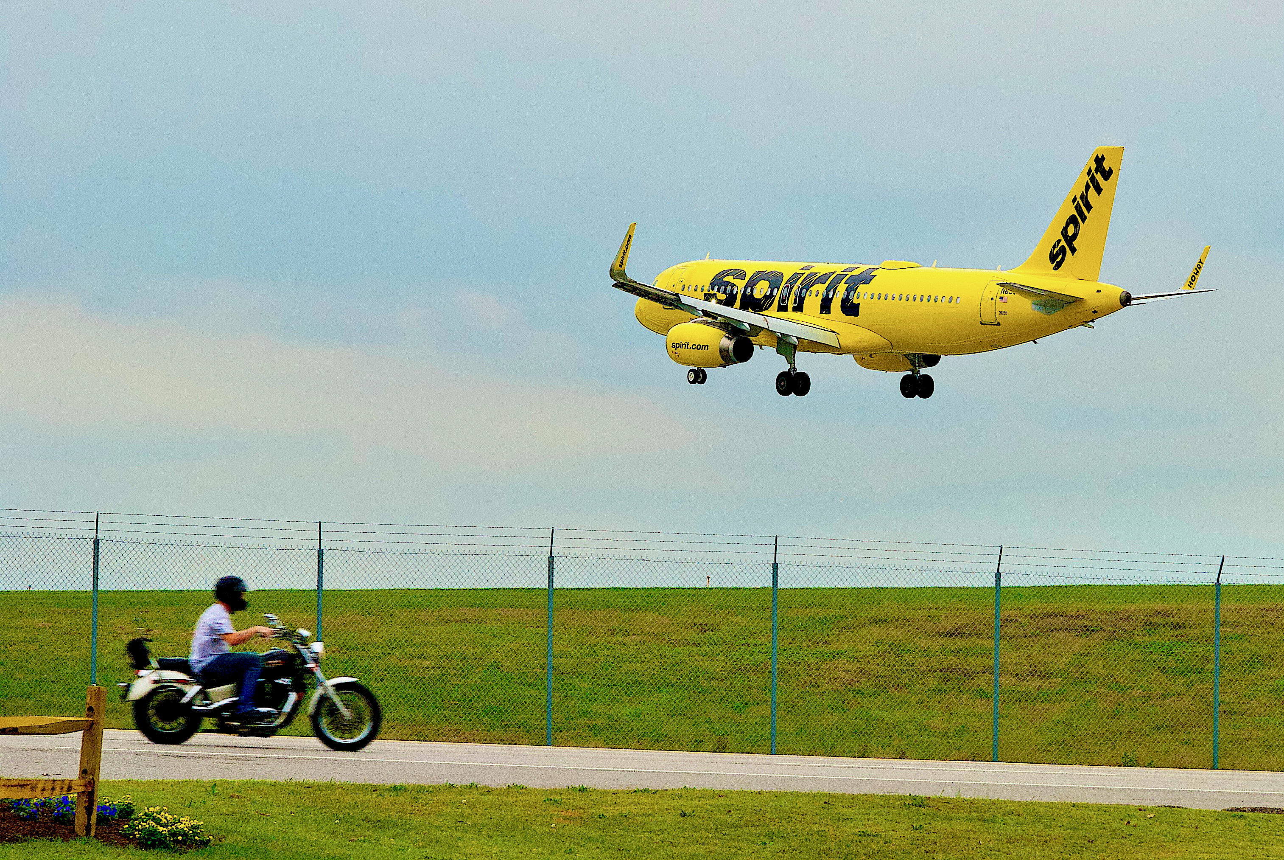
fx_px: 4553
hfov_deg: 16.1
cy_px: 430
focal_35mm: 128
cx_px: 642
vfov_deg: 10.8
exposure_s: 1/500
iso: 200
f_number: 8
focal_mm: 85
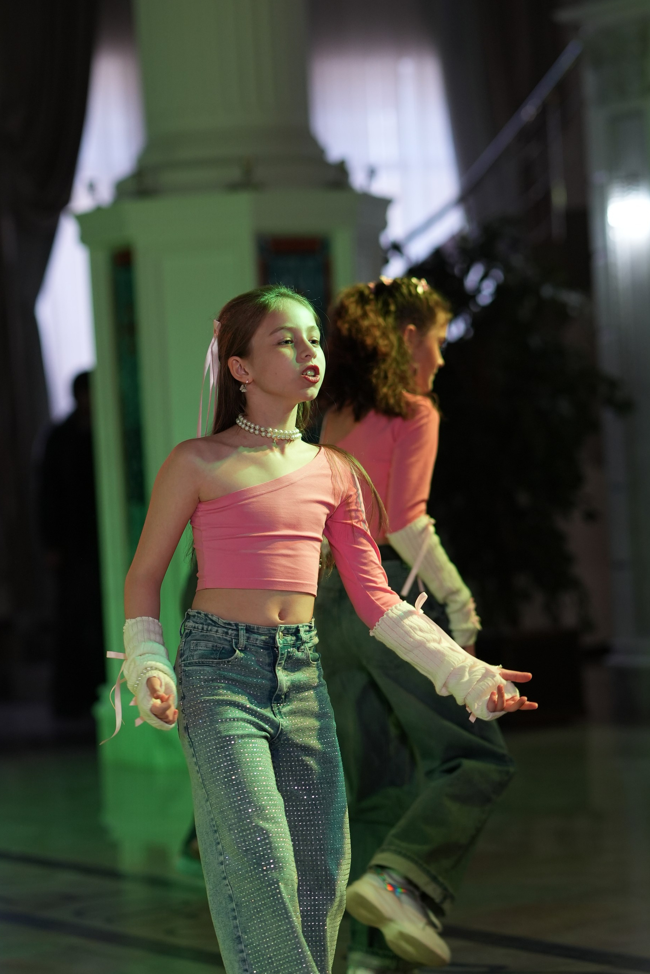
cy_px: 495
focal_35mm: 126
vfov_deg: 16.3
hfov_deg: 10.9
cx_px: 344
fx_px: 3412
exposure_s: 1/400
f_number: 2.2
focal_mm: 85
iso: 800
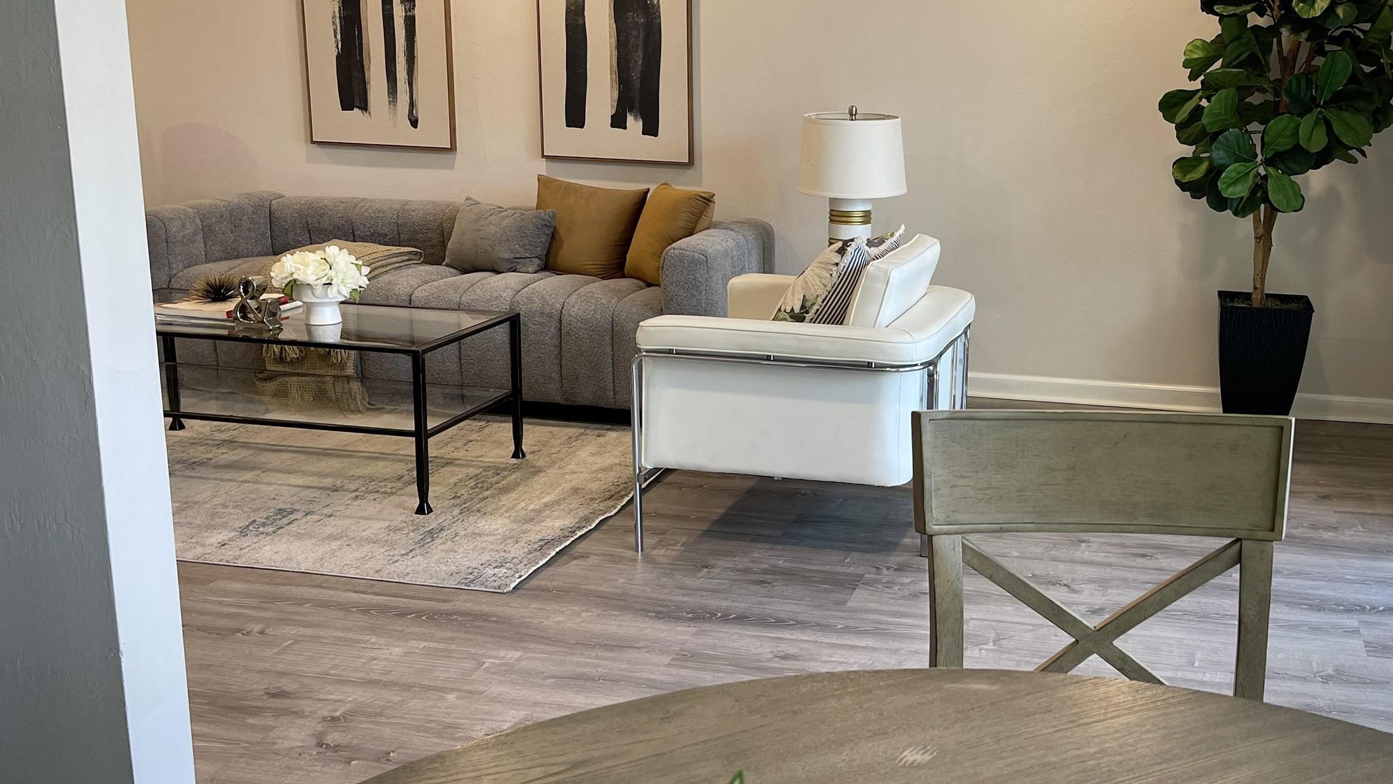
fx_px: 1404
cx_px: 930
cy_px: 370
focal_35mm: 38
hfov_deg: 51.8
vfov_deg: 31.2
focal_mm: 5.1
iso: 80
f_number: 1.6
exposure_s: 1/60
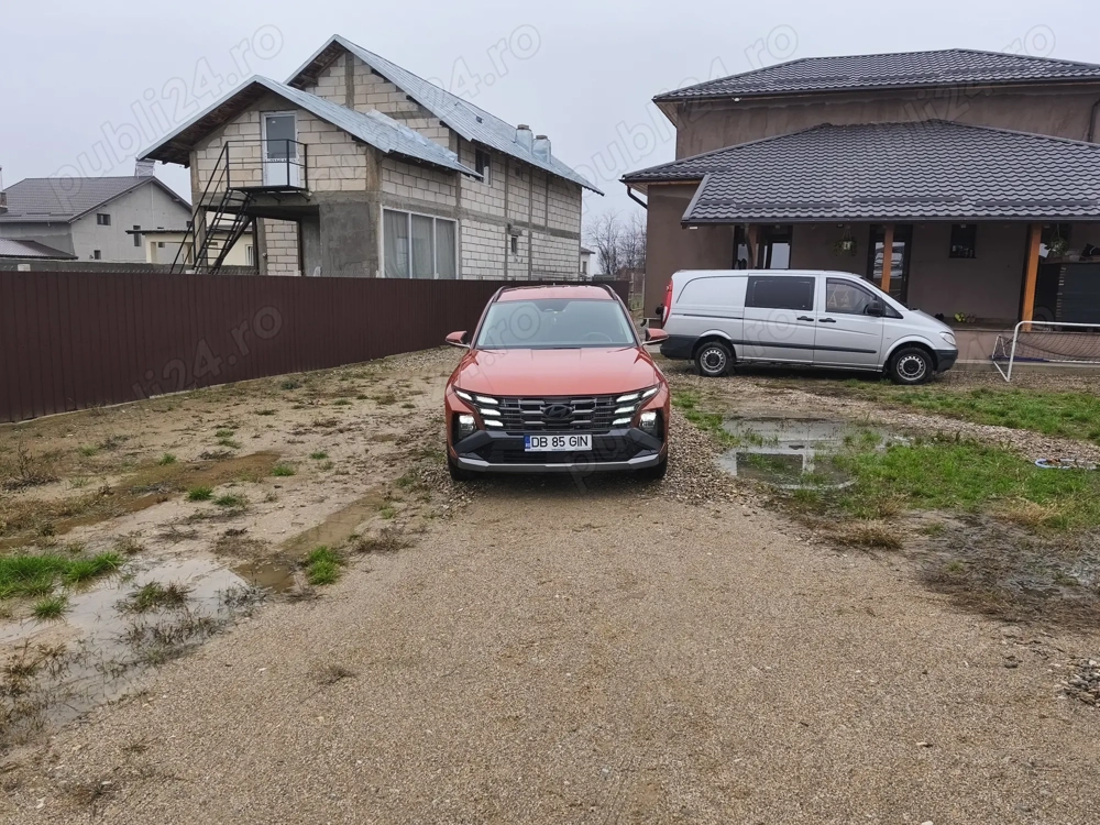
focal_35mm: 25
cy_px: 412
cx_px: 550
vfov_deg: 54.9
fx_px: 794
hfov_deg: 69.4
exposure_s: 1/141
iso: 50
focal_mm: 6.18
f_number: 1.65
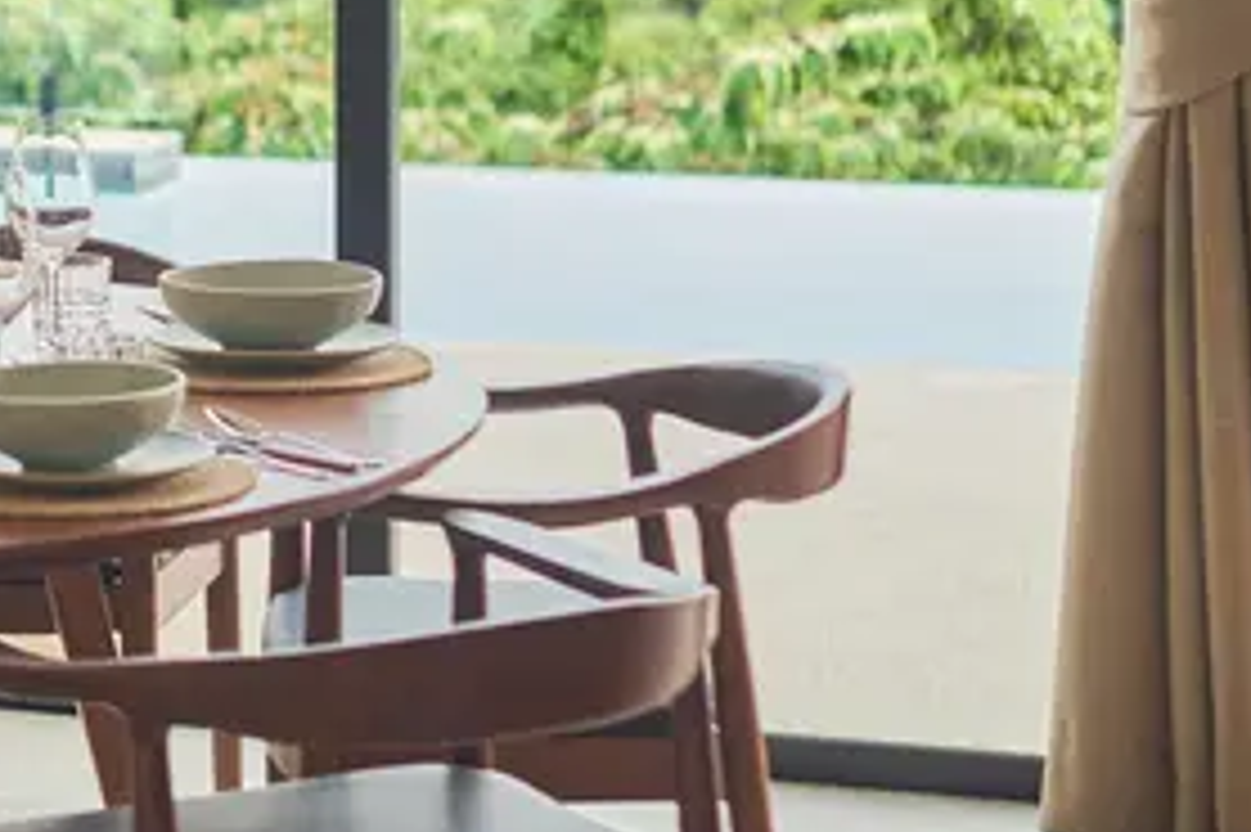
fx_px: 4376
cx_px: -306
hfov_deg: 15.6
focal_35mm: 126
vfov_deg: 10.8
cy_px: 97
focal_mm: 50
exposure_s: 1/800
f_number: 2.5
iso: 250
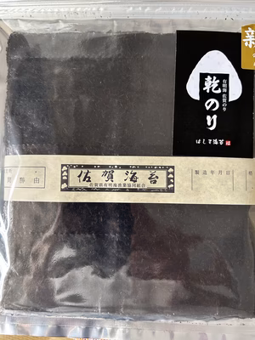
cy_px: 170
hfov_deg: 53.1
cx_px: 128
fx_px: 255
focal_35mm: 26
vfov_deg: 67.3
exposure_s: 1/60
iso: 160
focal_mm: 5.7
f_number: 1.5
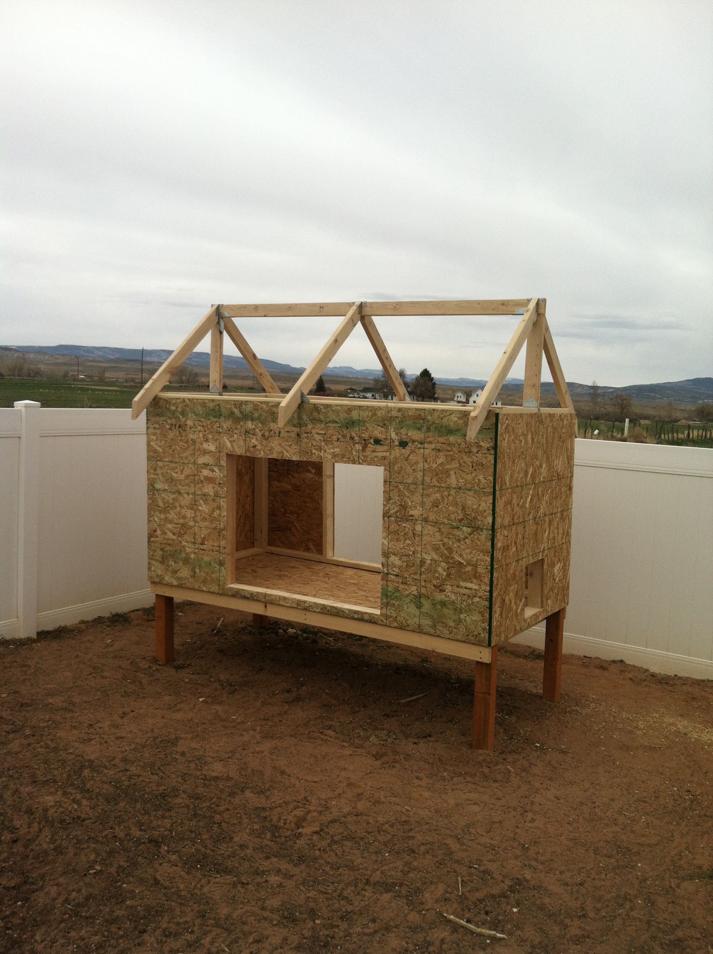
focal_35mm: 35
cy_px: 477
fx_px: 964
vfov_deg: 52.7
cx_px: 356
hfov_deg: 40.6
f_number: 2.8
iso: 80
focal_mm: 3.85
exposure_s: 1/625
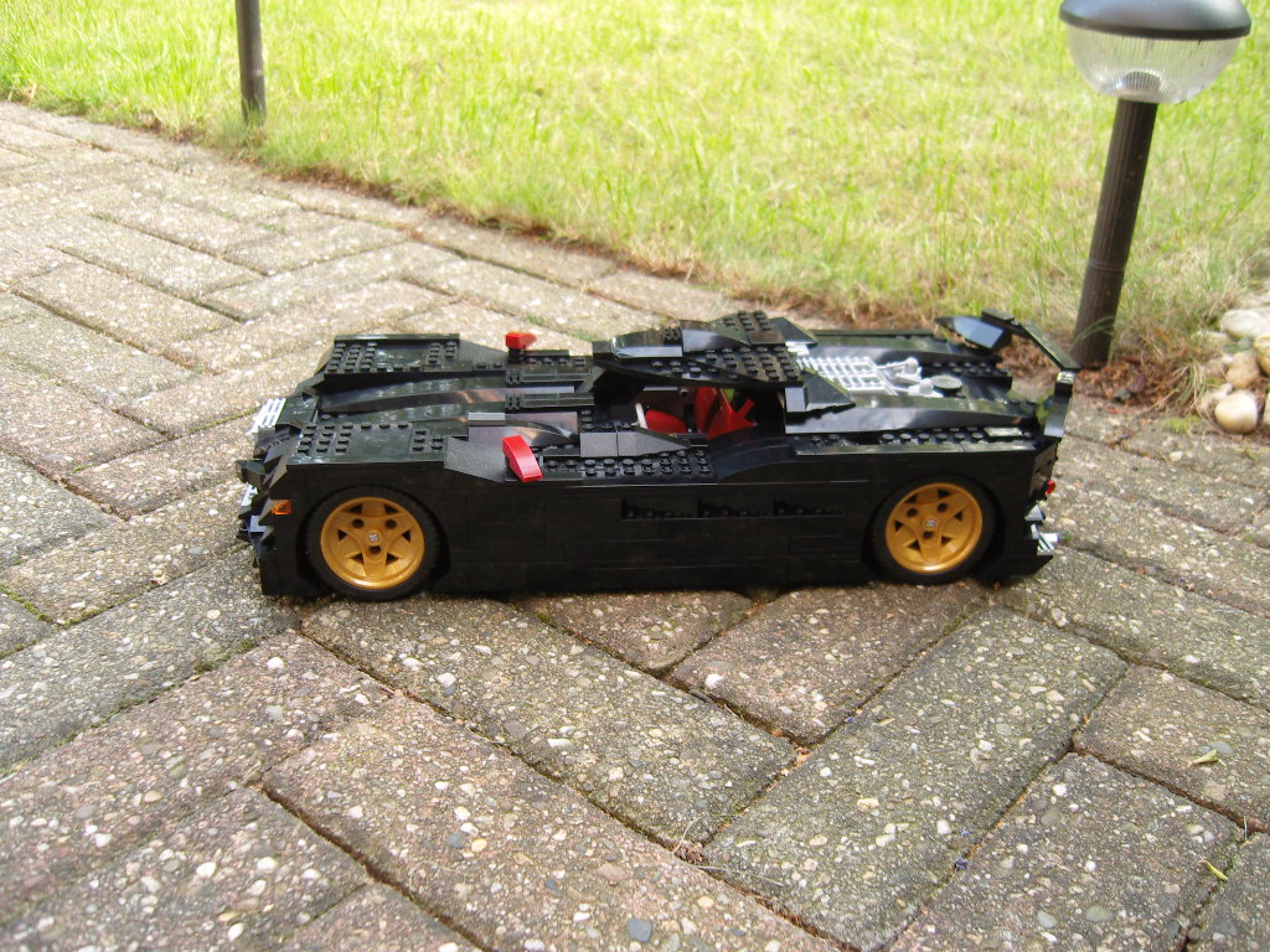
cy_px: 476
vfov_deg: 41.8
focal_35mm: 34
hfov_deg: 54.0
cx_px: 635
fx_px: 1247
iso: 125
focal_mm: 7.3
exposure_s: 1/40
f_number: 2.8
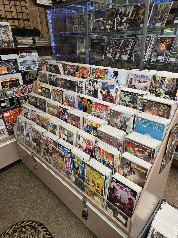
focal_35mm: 23
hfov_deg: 58.9
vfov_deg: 73.9
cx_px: 89
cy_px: 119
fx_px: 158
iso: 320
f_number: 1.8
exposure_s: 1/120
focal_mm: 5.4
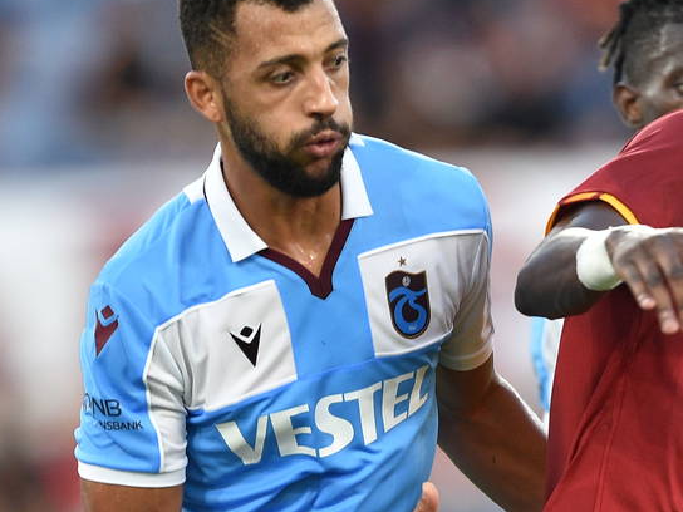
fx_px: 17837
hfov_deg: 2.2
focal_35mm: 904
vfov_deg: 1.6
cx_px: 532
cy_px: 396
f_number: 2.8
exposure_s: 1/1250
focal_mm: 400
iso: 1600
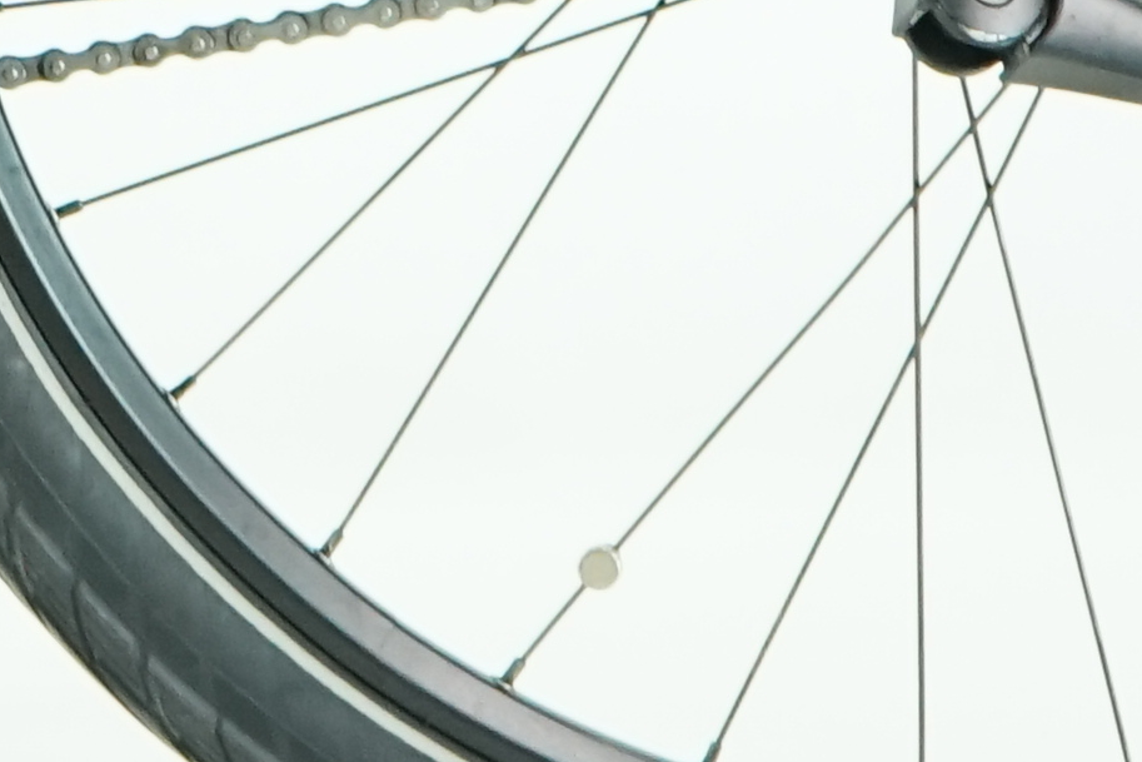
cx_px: -984
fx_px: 10628
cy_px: -1237
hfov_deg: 6.0
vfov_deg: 4.0
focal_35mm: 335
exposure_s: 1/200
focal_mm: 51
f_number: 5
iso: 2000
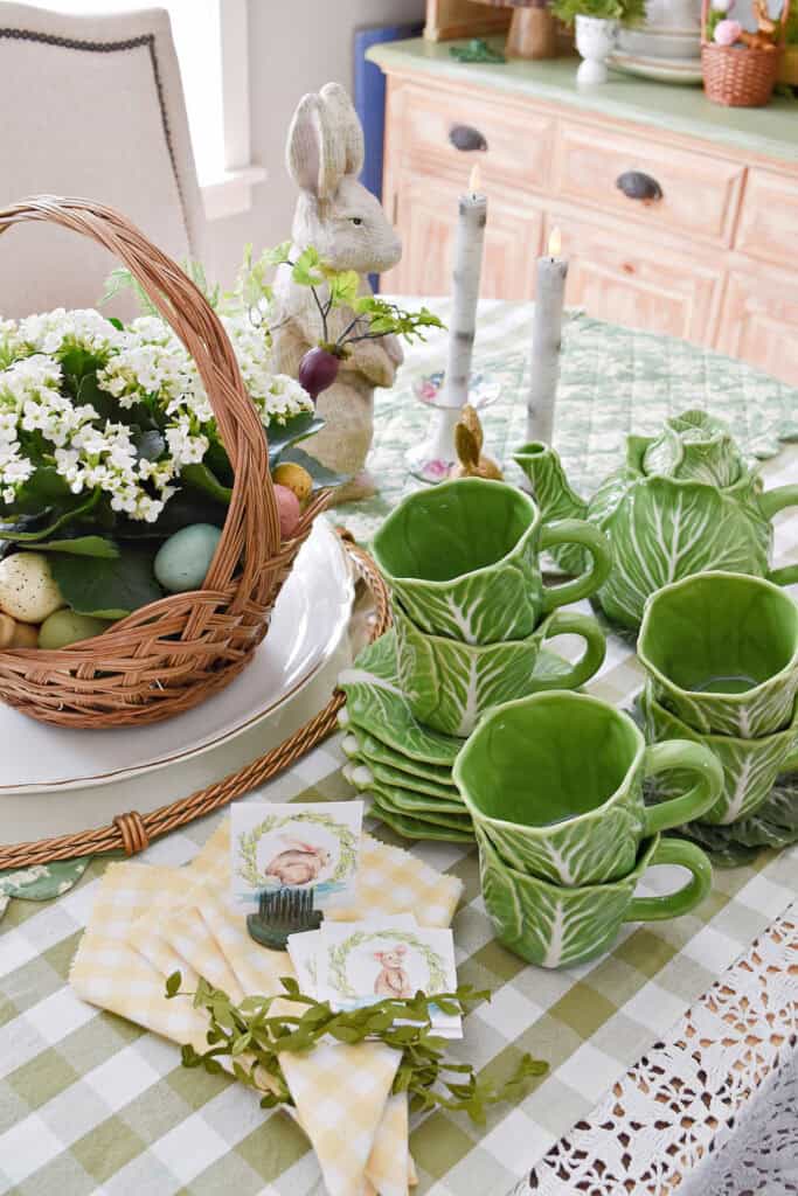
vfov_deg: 49.5
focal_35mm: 39
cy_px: 598
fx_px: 1296
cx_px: 399
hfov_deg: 34.2
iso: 400
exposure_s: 1/160
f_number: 6.3
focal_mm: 26
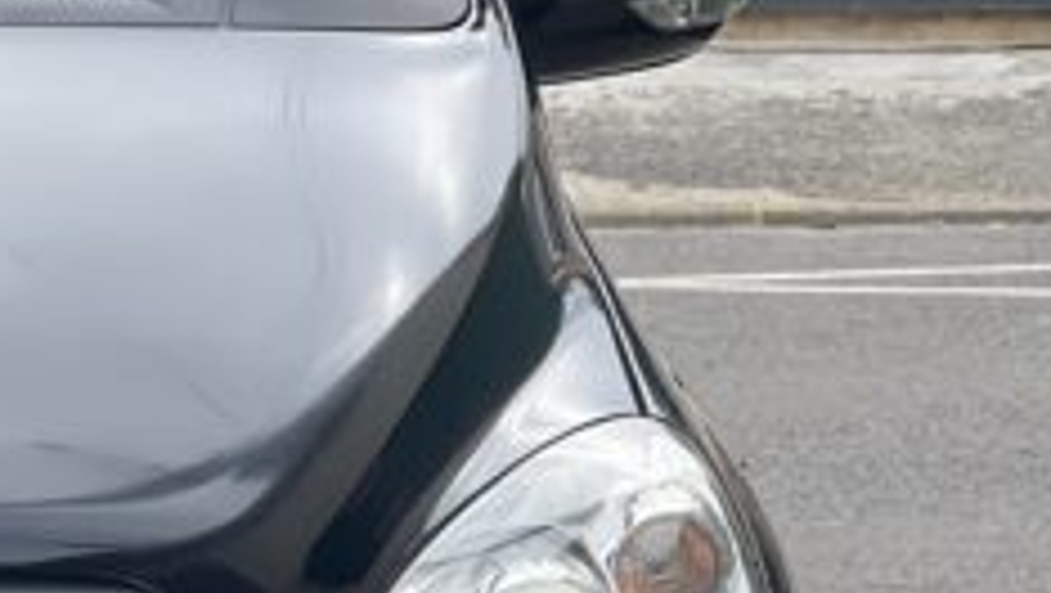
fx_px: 8004
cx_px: -566
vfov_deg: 4.2
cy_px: 436
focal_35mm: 287
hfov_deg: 7.4
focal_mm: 9
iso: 25
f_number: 2.8
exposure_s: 1/176
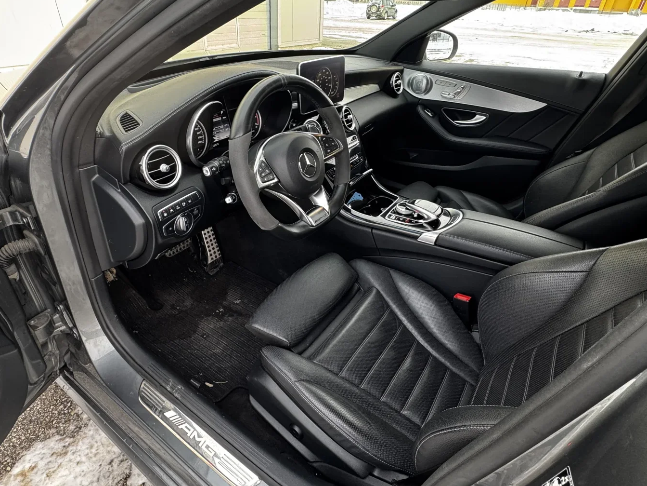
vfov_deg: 65.9
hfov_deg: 81.7
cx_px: 314
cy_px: 232
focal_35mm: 20
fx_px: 374
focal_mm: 2.22
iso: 160
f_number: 2.2
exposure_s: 1/50
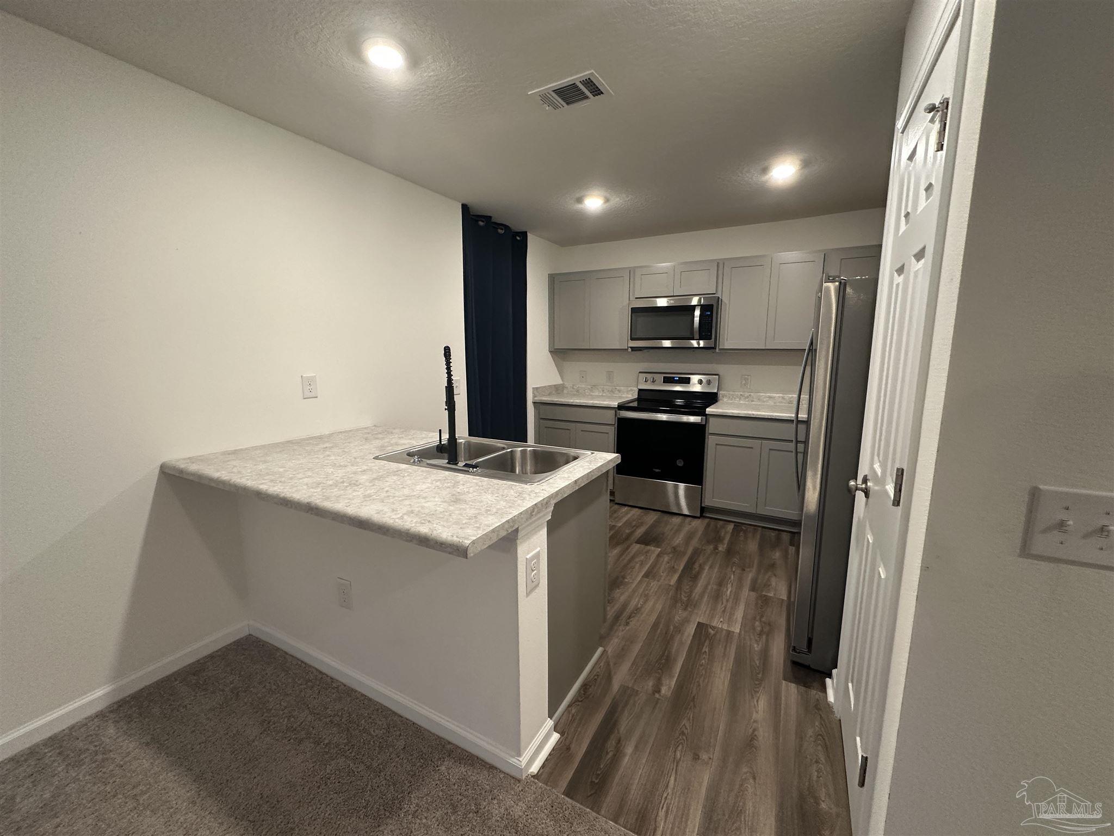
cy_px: 418
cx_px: 557
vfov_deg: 85.7
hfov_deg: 102.1
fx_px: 451
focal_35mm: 14
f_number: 2.2
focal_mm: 2.22
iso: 200
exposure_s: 1/60
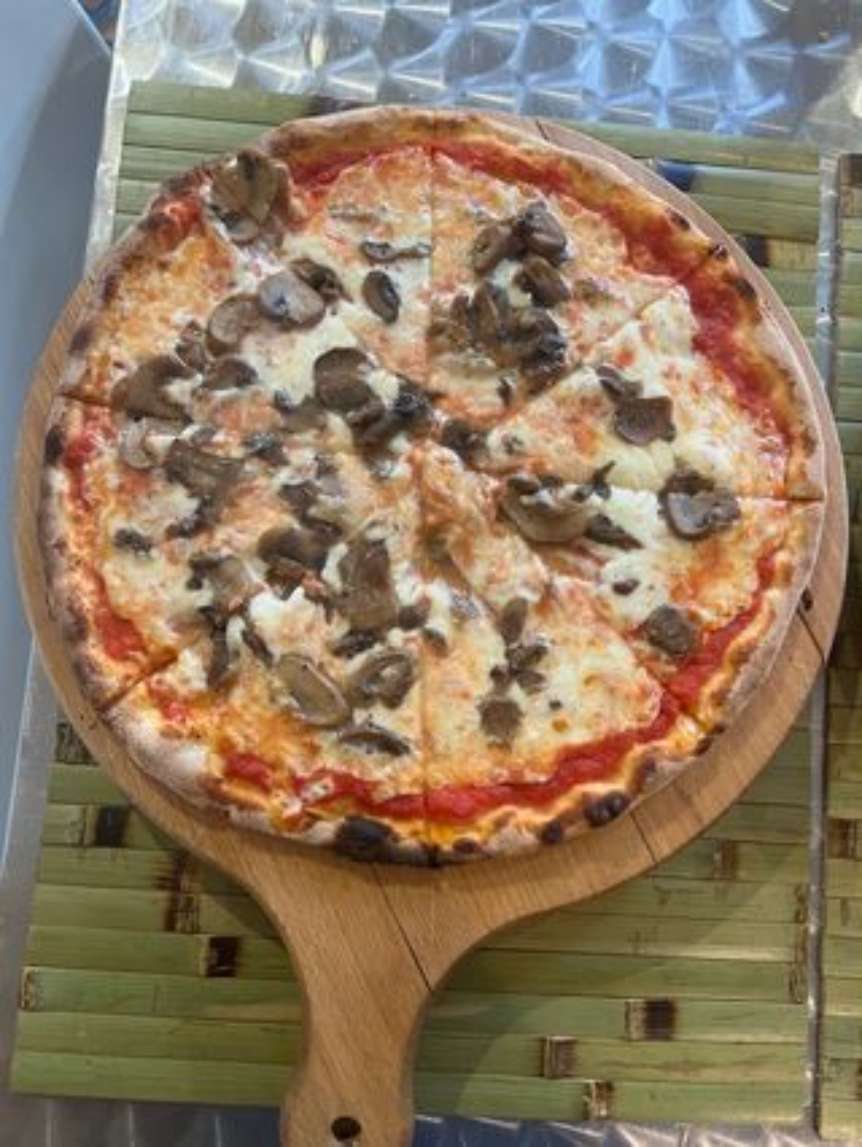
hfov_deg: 53.1
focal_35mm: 26
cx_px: 431
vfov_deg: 67.3
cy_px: 574
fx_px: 862
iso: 125
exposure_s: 1/50
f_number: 1.5
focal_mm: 5.7
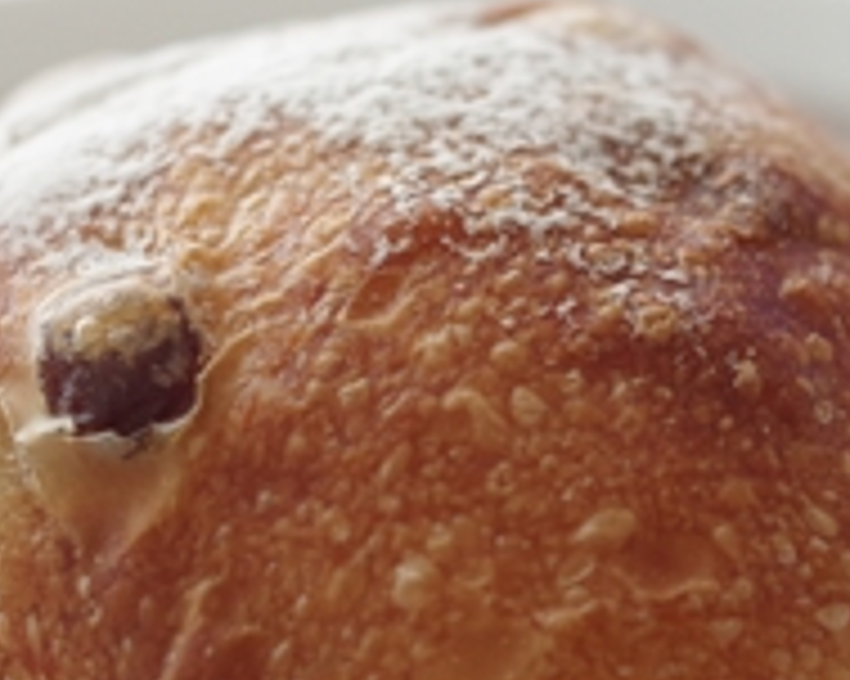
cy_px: 531
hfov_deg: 15.2
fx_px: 3193
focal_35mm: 127
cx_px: 479
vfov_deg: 12.1
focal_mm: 35
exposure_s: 1/80
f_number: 3.5
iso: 1600
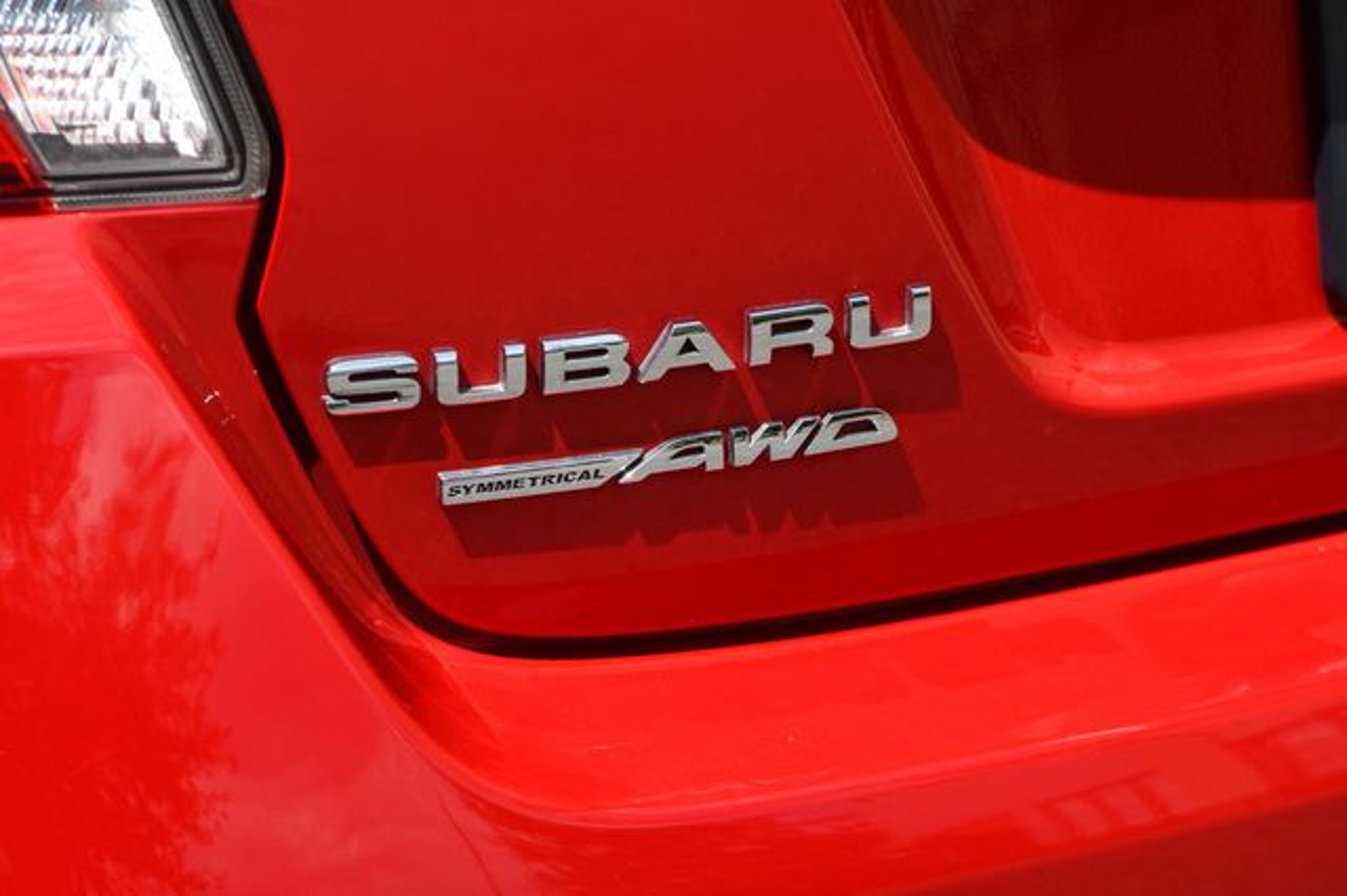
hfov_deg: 14.5
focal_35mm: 142
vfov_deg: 9.7
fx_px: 5310
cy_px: 448
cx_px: 674
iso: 110
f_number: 8
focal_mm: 95
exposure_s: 1/250
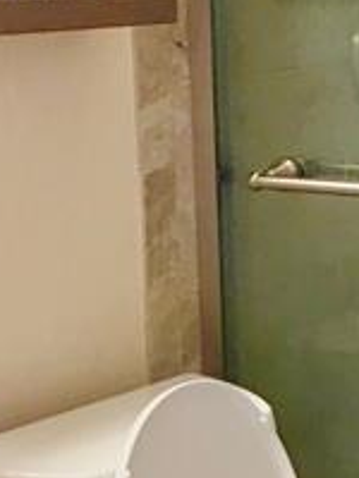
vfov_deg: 16.5
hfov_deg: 12.5
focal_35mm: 119
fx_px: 1646
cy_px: 315
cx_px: 191
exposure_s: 1/30
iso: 80
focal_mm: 3.3
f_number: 2.4
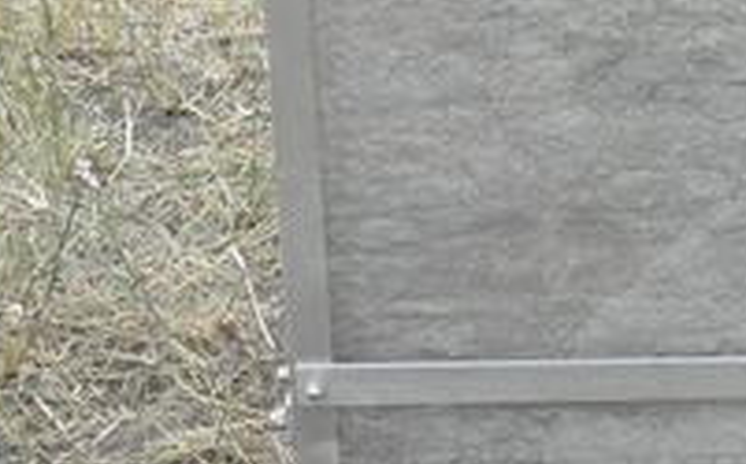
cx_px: 716
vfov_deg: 5.8
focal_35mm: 223
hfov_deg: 9.4
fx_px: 4527
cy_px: -360
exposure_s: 1/80
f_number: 3.7
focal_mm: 11.76
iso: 64
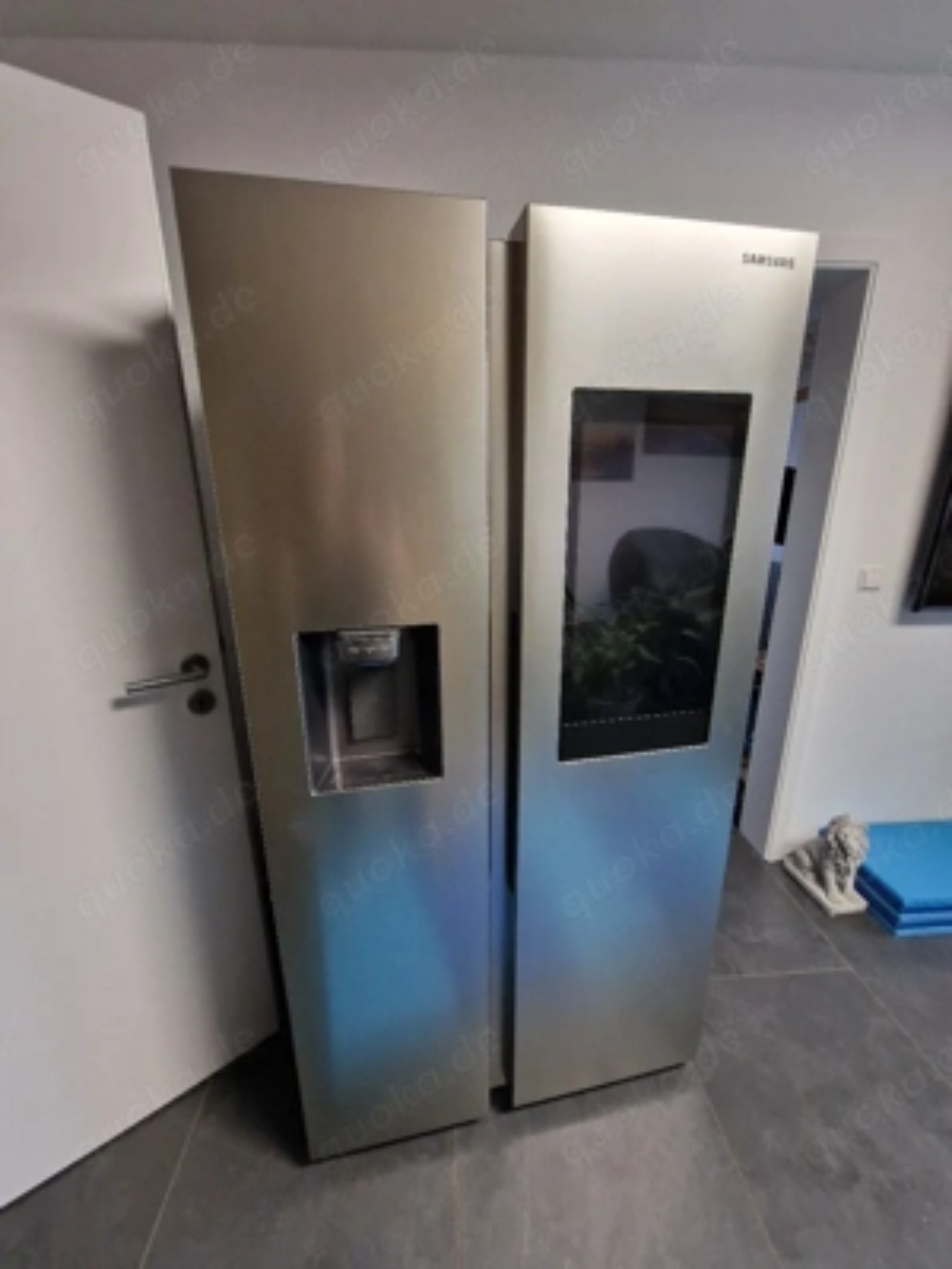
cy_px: 634
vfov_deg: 106.2
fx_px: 477
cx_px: 476
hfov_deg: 89.9
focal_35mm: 13
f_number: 2.2
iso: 320
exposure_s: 1/50
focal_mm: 2.2
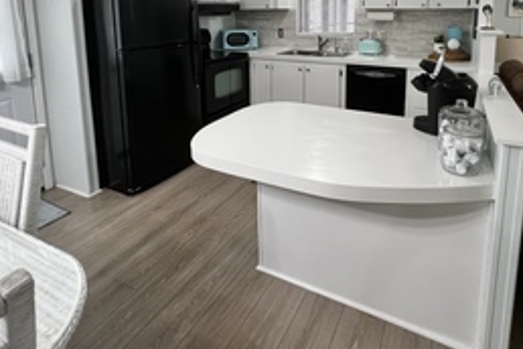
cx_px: 302
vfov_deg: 54.3
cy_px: 57
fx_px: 305
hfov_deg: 80.6
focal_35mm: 21
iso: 125
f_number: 1.8
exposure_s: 1/60
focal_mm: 1.57
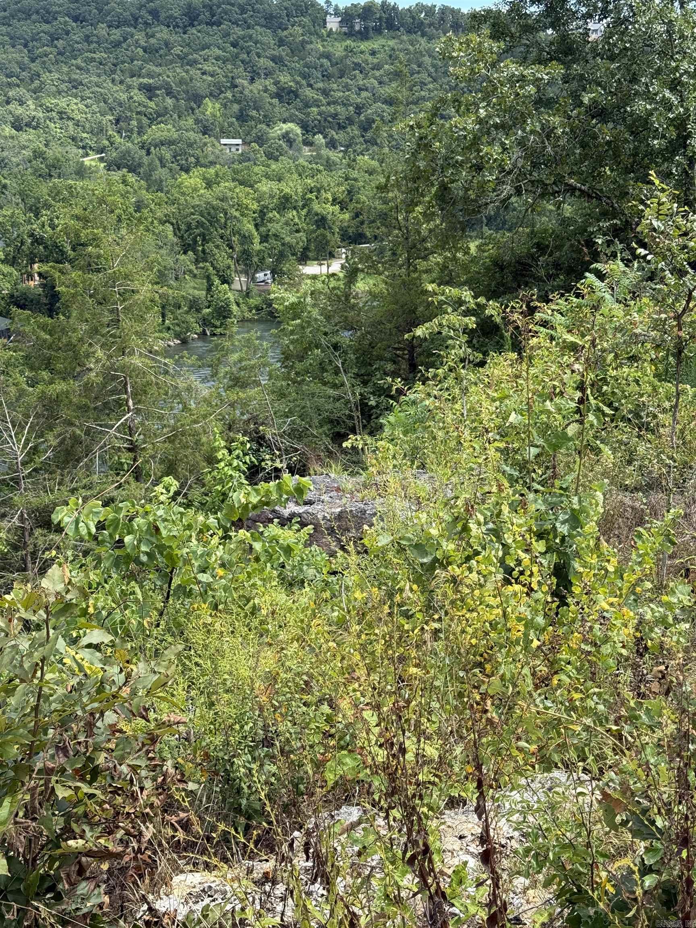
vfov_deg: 39.7
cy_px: 464
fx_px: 1287
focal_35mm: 48
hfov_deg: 30.3
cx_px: 348
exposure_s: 1/2273
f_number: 1.78
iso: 100
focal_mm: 6.76
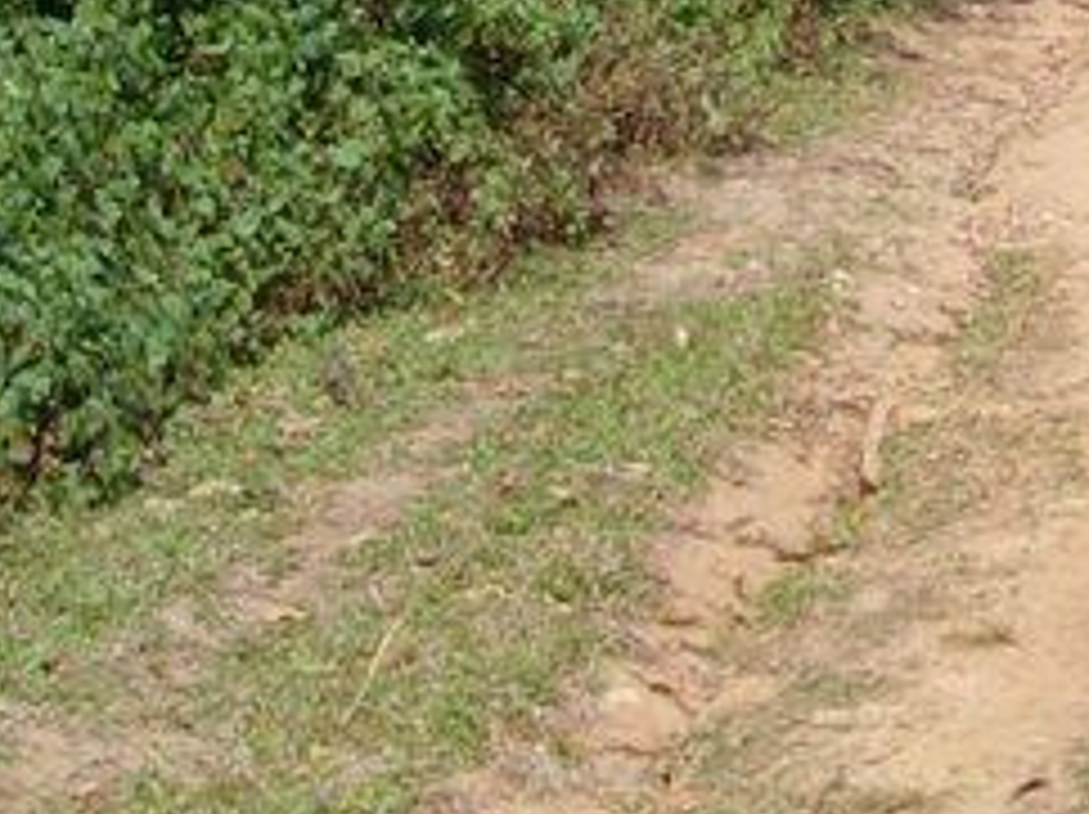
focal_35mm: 129
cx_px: 1395
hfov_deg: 14.7
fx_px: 4054
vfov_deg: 11.0
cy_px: -400
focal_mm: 6.6
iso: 80
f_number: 6.3
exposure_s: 1/250
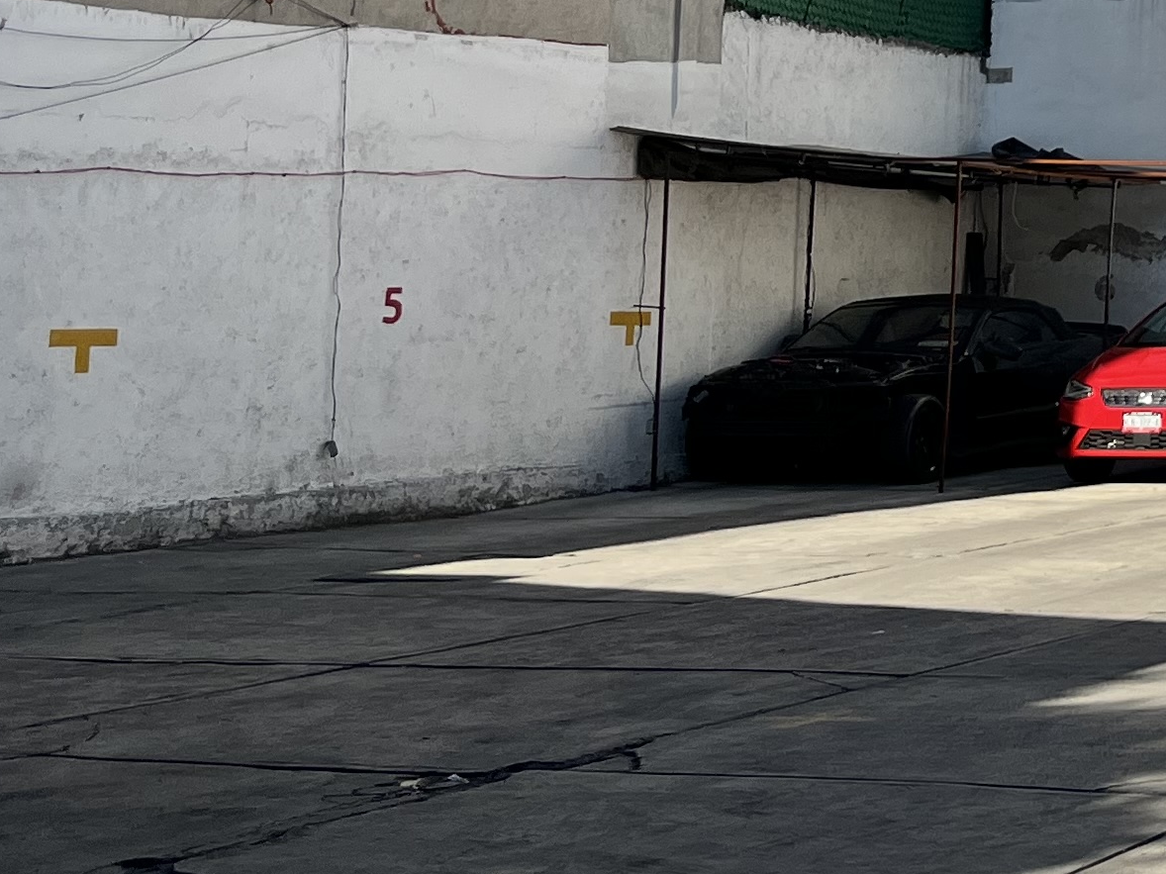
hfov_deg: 18.7
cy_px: 1
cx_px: 1887
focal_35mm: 89
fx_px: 2997
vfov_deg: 16.3
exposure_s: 1/4016
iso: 50
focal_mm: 5.1
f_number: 1.6
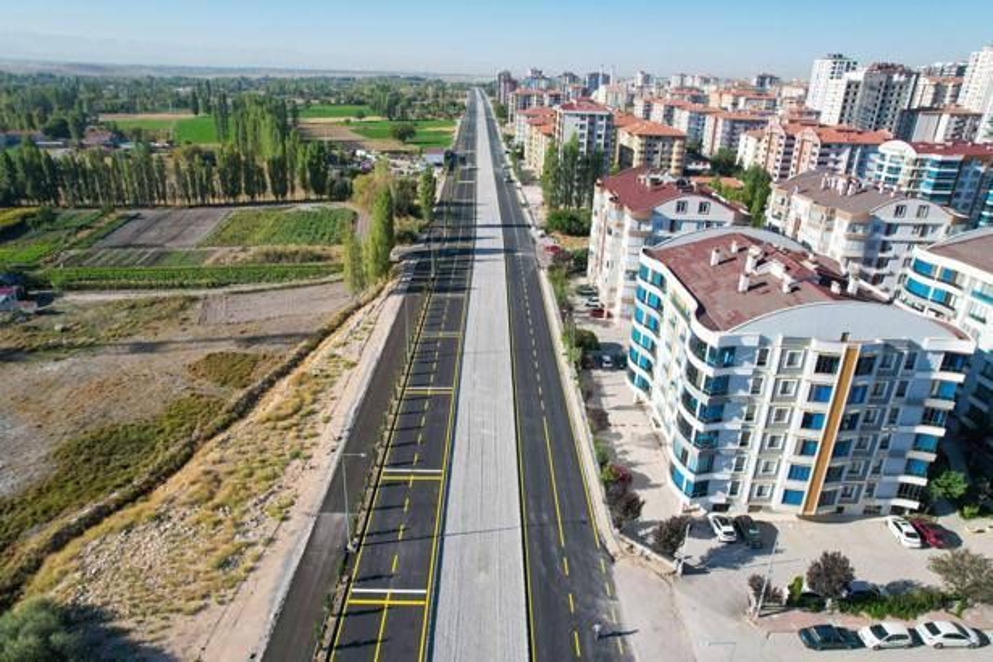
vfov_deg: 57.2
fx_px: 607
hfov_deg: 78.6
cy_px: 331
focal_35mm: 22
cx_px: 496
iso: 140
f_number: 2.8
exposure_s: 1/2500
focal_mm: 8.38
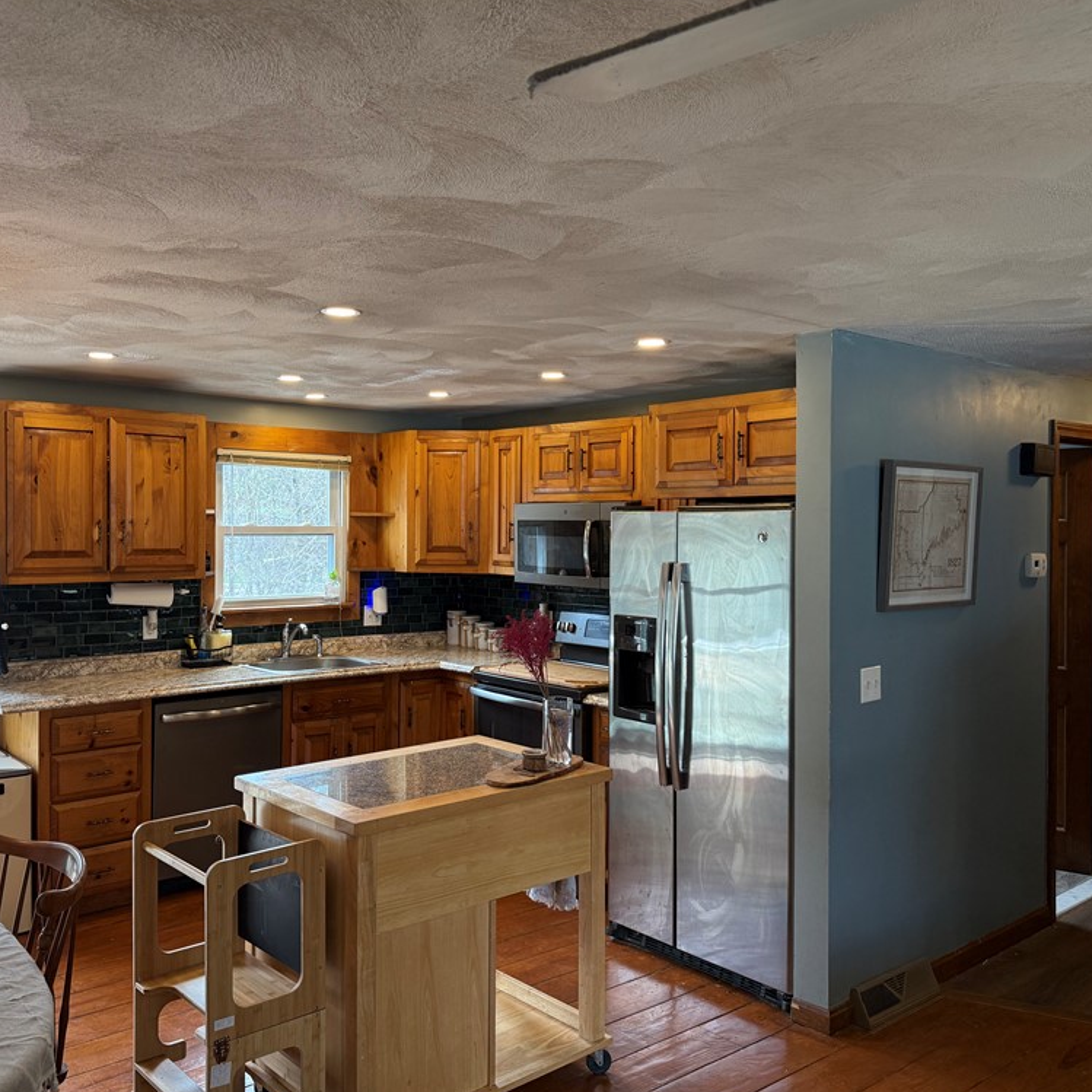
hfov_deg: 55.3
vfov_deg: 55.6
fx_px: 1035
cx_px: 455
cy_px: 550
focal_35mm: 29
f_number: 1.78
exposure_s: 1/216
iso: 200
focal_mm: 6.76
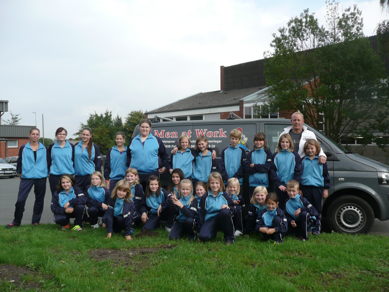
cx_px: 194
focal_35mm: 28
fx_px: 315
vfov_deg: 49.7
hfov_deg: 63.4
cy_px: 146
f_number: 3.3
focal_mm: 4.6
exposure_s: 1/400
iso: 100
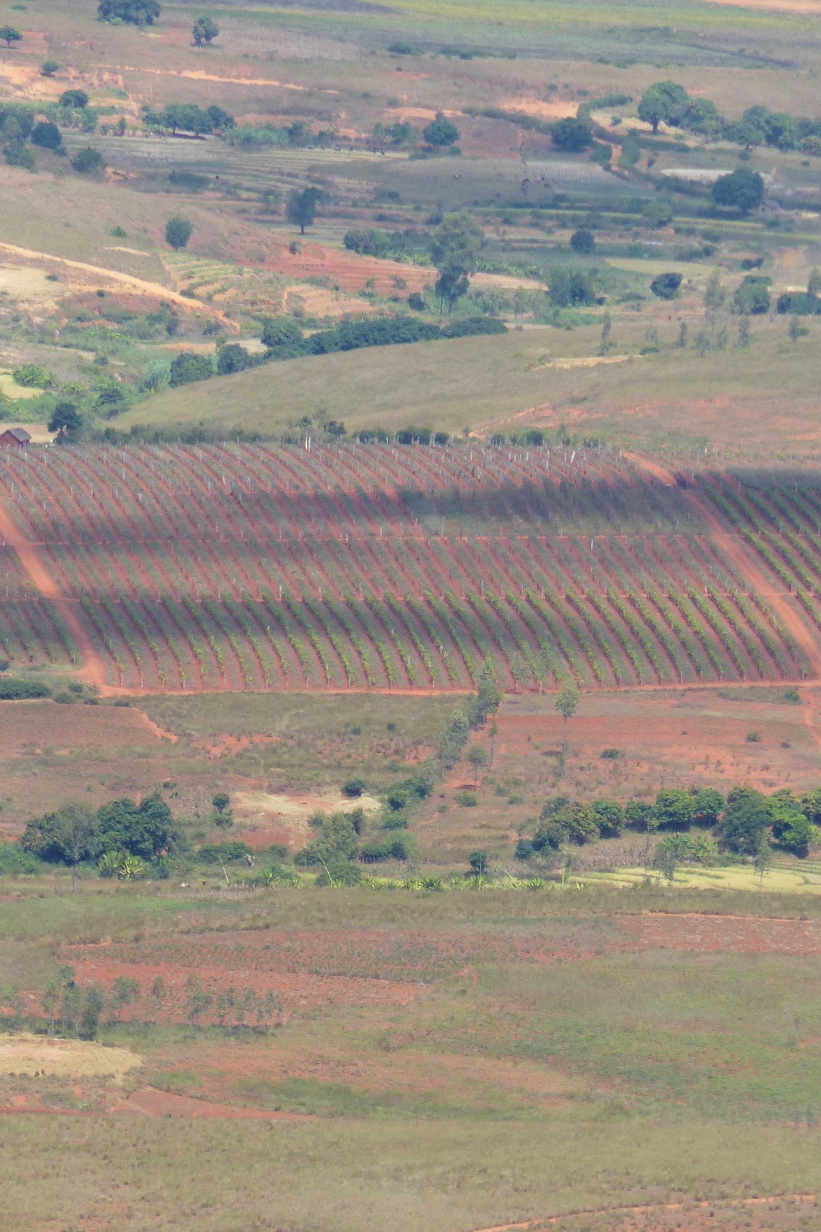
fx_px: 28493
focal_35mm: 833
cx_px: 413
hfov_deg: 1.7
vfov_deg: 2.5
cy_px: 616
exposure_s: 1/640
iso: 100
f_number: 4.5
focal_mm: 108
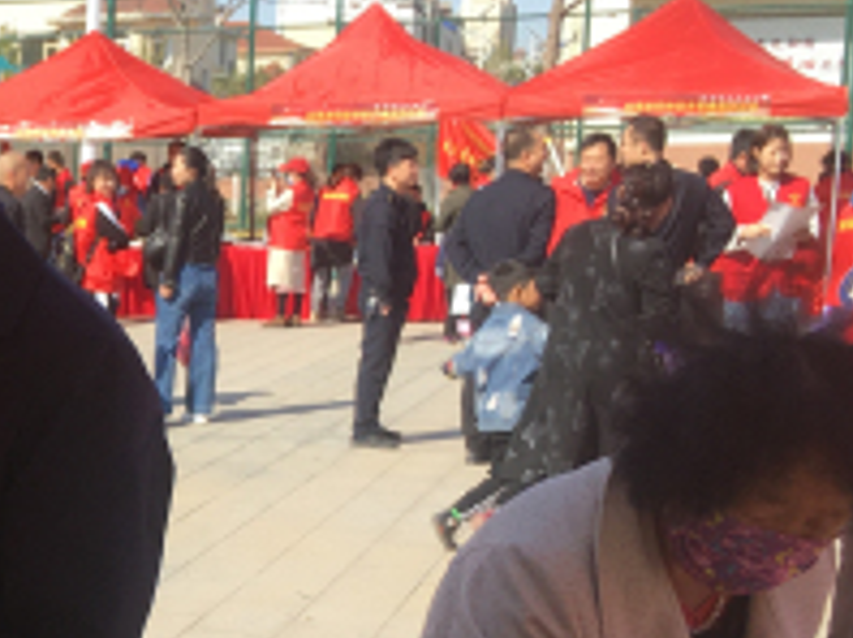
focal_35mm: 88
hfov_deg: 20.0
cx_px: -327
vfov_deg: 16.4
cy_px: 634
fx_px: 2166
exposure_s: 1/818
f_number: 2.2
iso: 25
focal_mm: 4.15
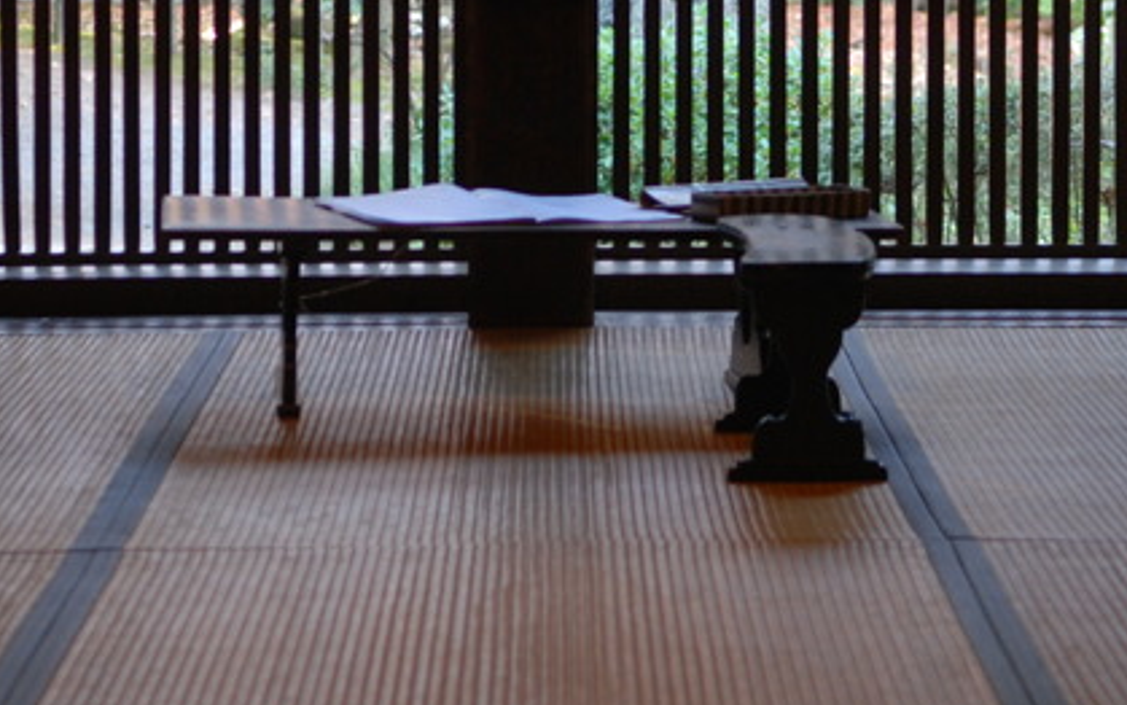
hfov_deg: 14.7
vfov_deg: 9.1
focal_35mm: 142
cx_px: 551
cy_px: -79
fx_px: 4362
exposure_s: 1/25
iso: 200
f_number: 2.8
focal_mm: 38
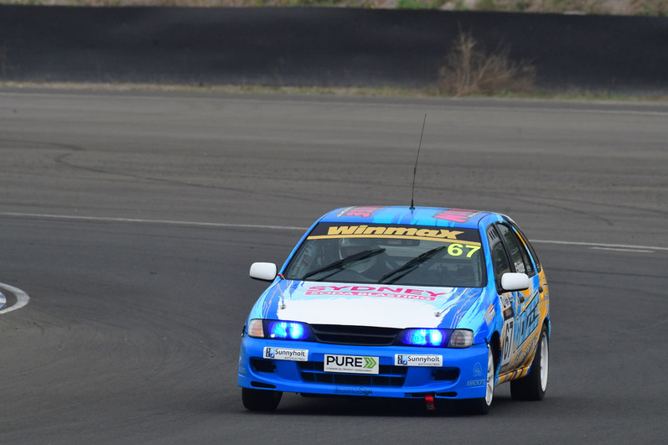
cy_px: 223
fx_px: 13969
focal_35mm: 753
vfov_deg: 1.8
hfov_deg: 2.7
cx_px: 334
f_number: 11
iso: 640
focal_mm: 500
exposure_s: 1/640
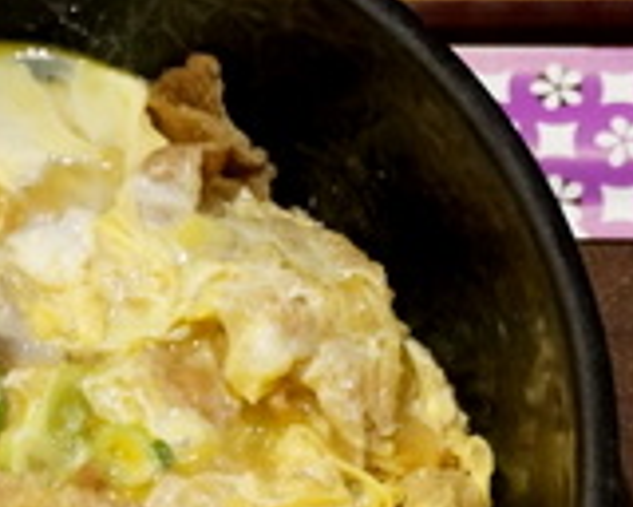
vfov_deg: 8.7
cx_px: 487
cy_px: 600
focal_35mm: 175
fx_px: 3276
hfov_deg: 11.0
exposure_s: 1/30
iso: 3200
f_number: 5
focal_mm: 31
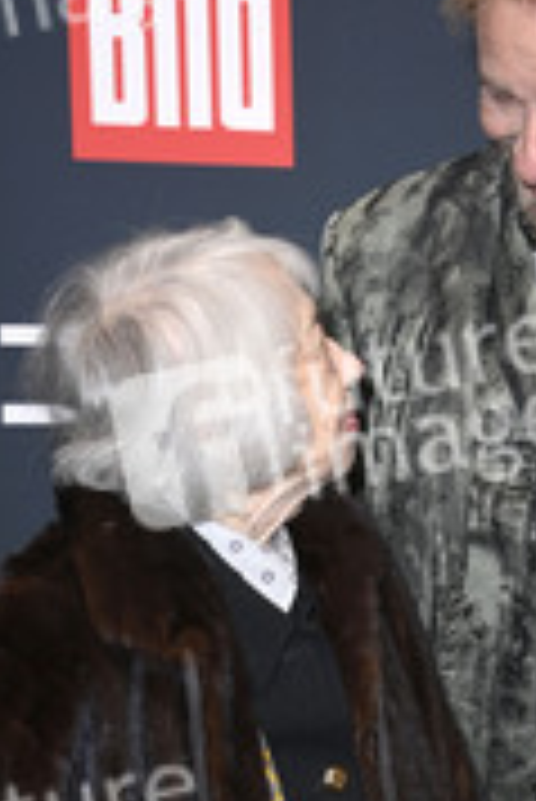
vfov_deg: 20.0
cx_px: 473
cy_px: 648
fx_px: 2251
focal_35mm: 101
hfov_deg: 13.5
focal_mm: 45
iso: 320
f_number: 5.6
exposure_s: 1/250
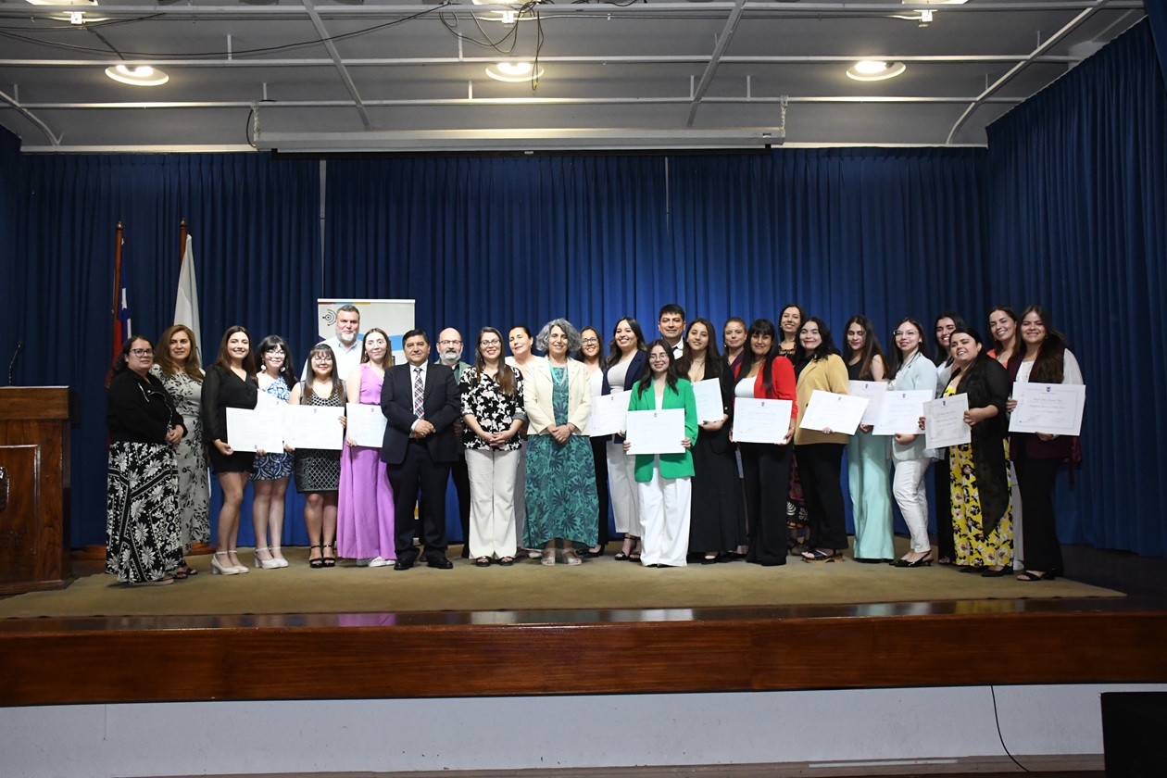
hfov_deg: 57.2
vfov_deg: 40.0
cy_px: 389
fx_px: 1070
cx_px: 584
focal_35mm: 33
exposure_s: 1/200
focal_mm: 22
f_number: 5.6
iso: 4000
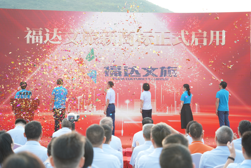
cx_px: 126
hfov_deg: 29.7
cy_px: 84
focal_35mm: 68
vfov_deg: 20.0
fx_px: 474
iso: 250
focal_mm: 68
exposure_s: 1/250
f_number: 4
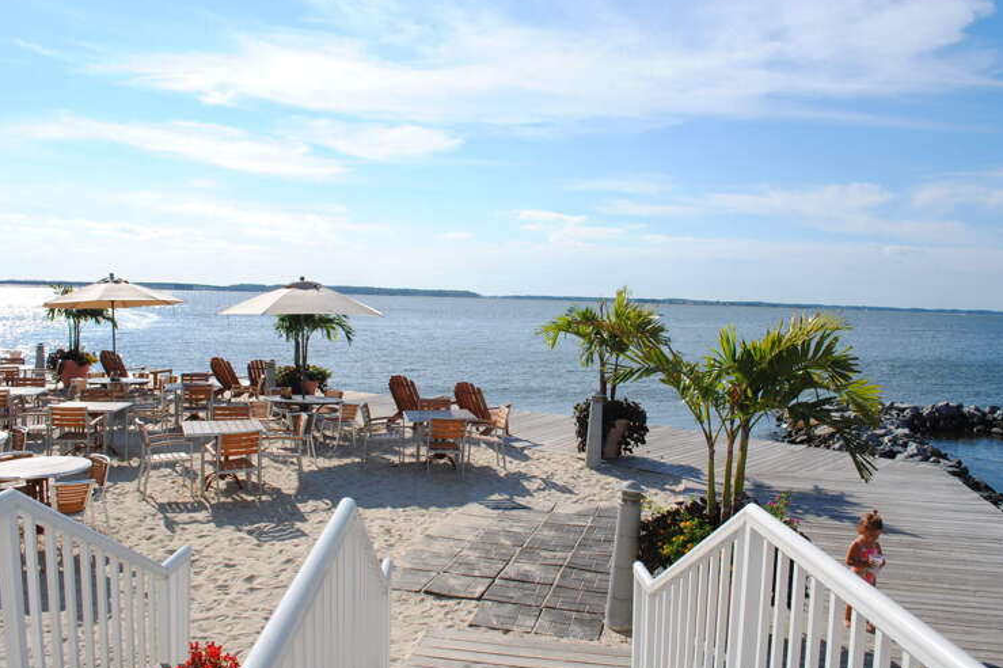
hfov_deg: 65.5
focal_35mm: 28
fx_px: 780
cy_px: 329
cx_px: 496
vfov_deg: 46.4
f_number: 9
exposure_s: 1/320
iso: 100
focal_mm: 18
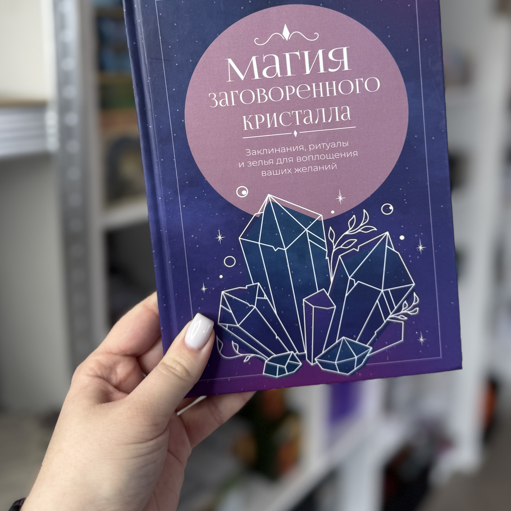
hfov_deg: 49.7
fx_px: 551
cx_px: 278
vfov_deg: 48.8
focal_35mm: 33
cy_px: 164
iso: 50
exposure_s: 1/137
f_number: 1.78
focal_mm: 6.76
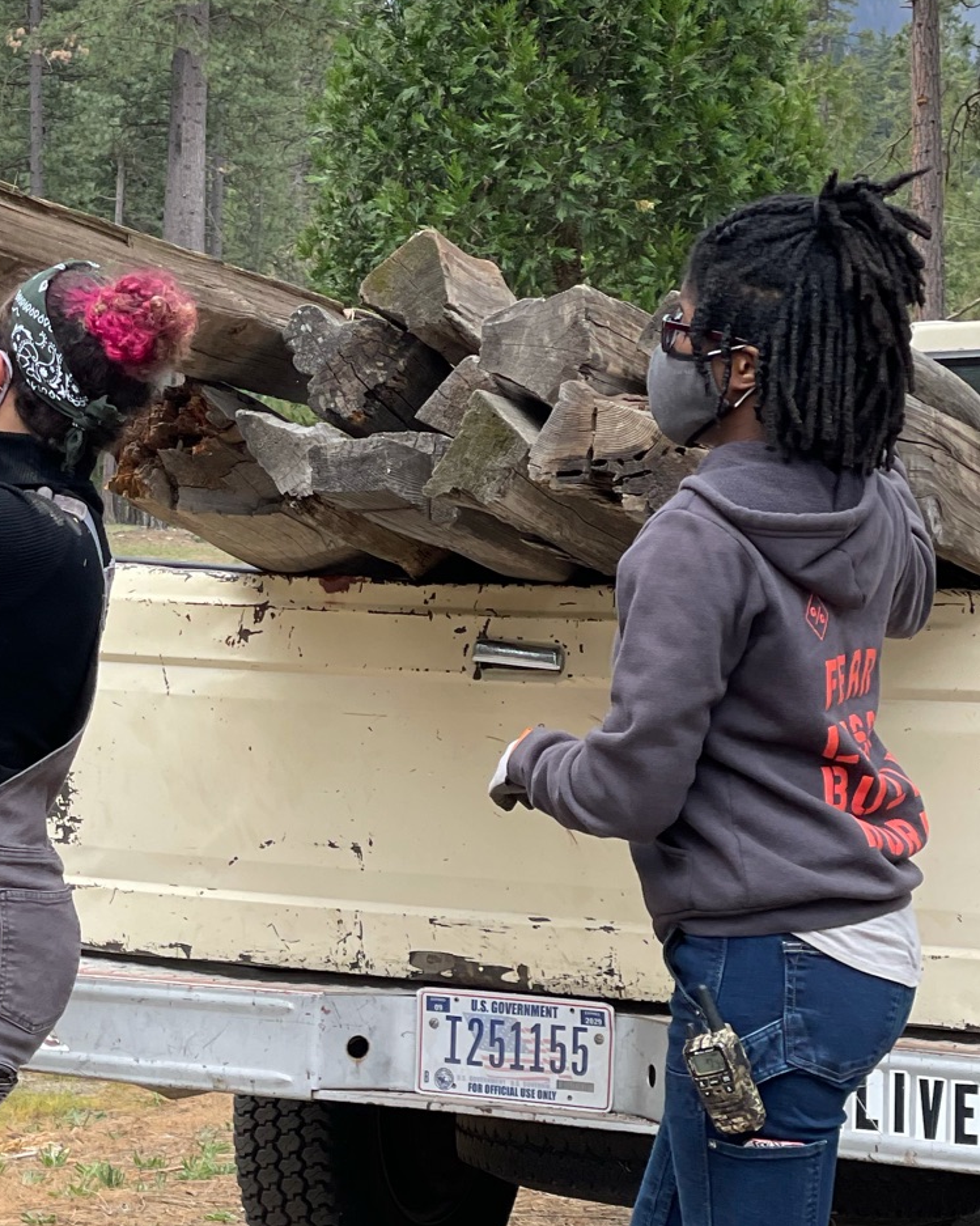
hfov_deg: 13.8
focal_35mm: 111
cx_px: 158
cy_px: 657
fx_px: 4026
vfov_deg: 17.3
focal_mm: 6
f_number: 2
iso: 25
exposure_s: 1/207
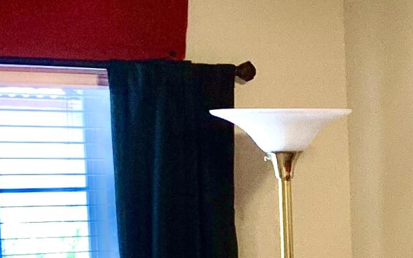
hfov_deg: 14.3
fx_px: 1531
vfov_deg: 9.4
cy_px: 392
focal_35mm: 136
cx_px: 625
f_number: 1.8
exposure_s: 1/120
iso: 50
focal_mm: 4.25
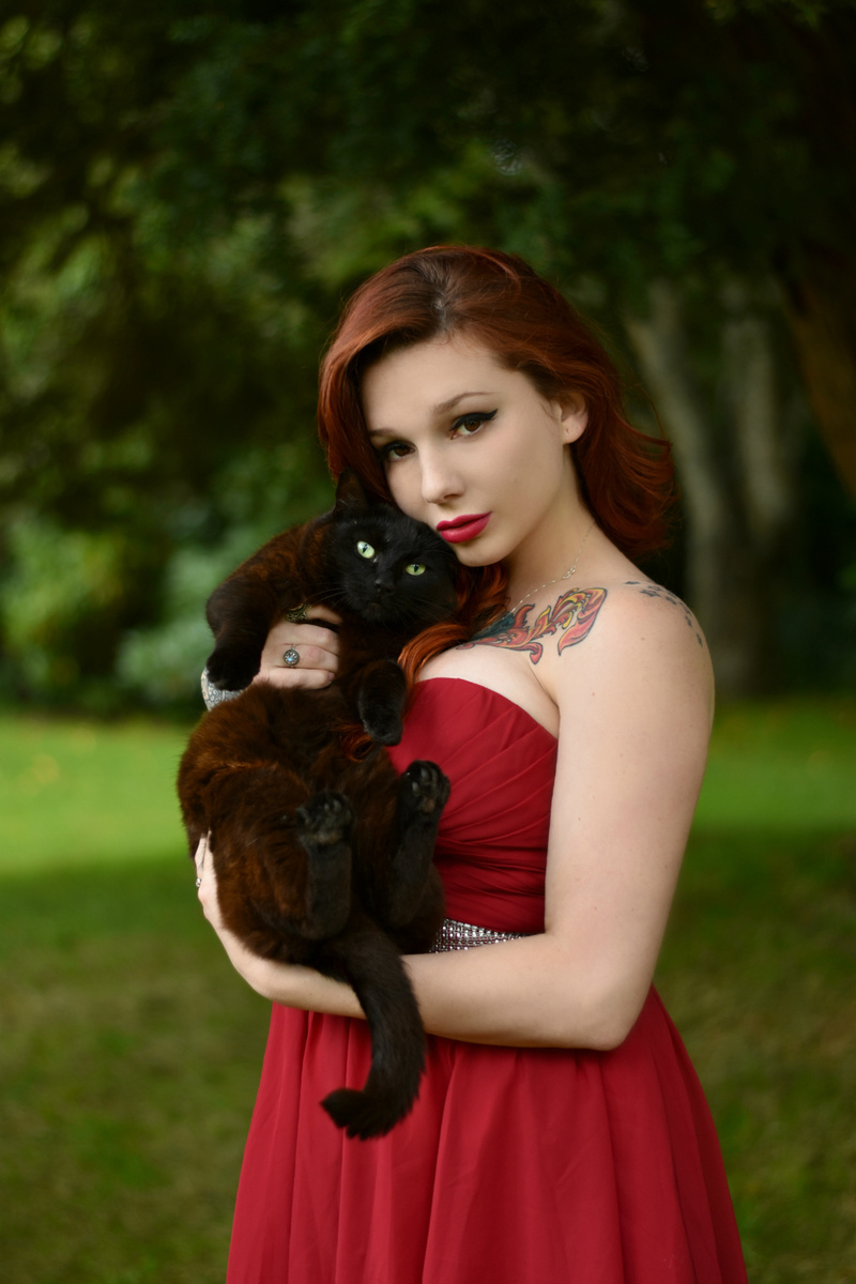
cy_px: 642
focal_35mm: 75
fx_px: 2675
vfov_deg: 27.0
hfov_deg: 18.2
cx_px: 428
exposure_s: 1/400
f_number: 1.8
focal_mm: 50
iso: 100
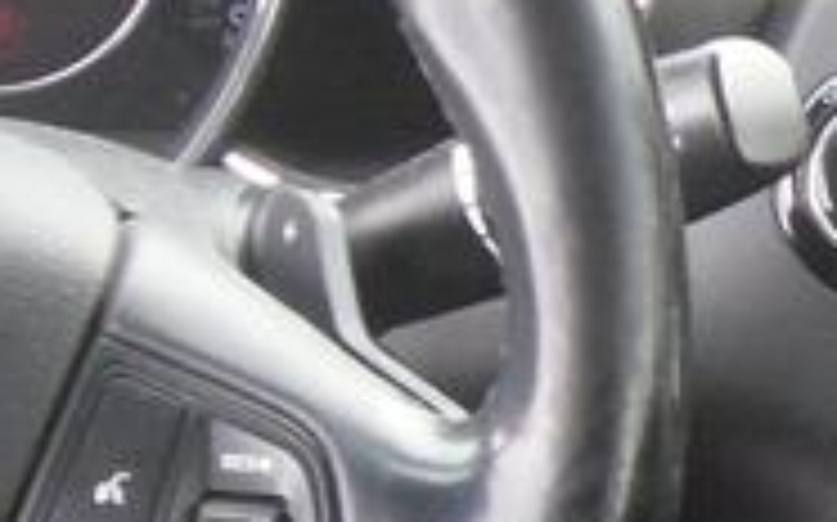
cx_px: 1724
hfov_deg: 7.8
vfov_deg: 5.1
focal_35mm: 255
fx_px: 5813
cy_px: 662
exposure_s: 1/51
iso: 100
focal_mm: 6.3
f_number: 3.5
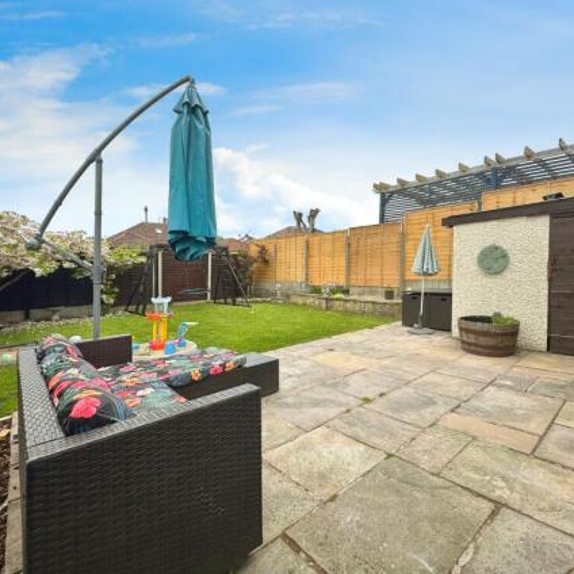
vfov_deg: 84.0
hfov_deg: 83.9
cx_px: 305
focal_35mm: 17
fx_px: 319
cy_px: 281
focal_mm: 2.22
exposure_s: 1/1825
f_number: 2.2
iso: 40
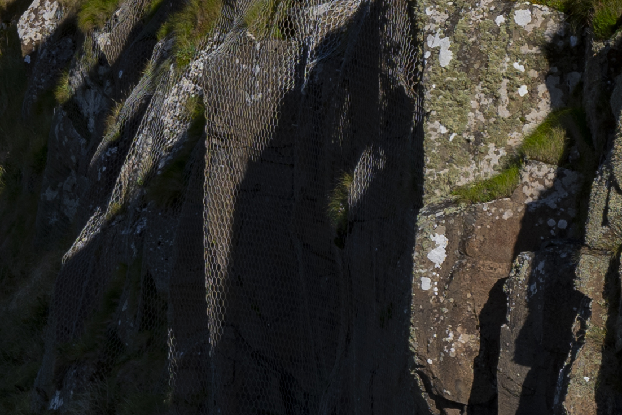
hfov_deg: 4.2
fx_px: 8156
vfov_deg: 2.9
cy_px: -112
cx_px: -1063
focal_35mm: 472
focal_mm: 63
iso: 64
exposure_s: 1/250
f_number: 7.1
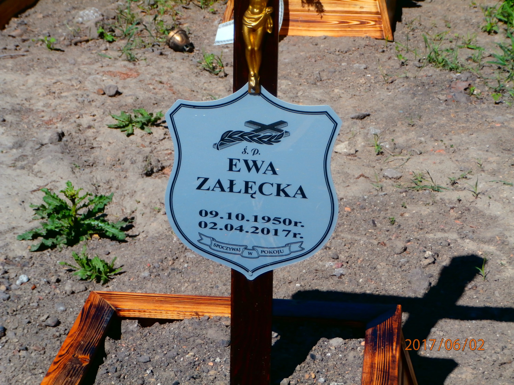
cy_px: 192
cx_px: 257
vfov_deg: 17.2
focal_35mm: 86
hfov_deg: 22.8
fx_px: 1277
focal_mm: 15.16
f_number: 5
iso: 100
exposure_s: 1/800
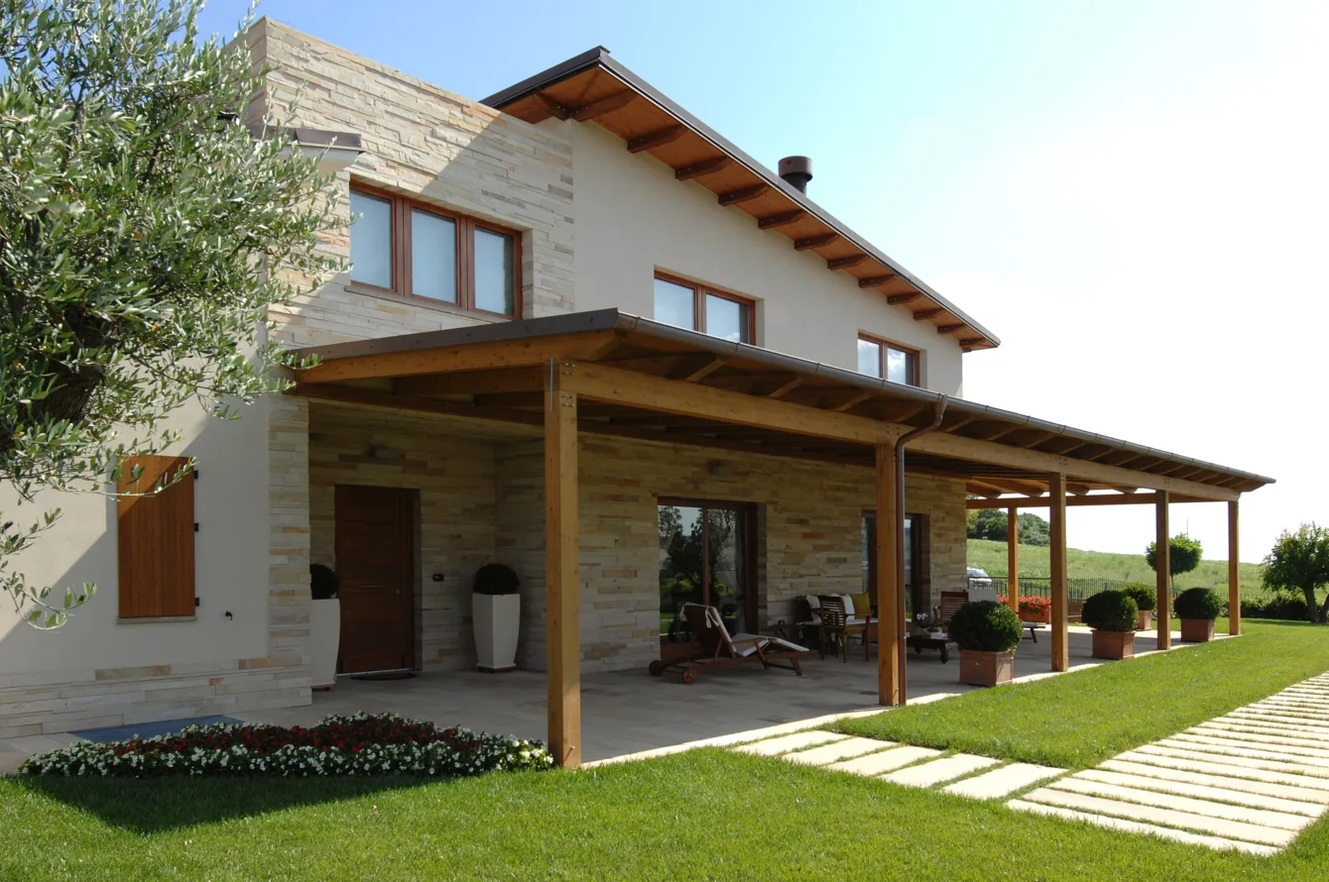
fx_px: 996
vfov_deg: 47.8
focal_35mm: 27
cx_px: 664
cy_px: 441
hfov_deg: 67.4
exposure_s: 1/100
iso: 100
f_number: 9
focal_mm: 18
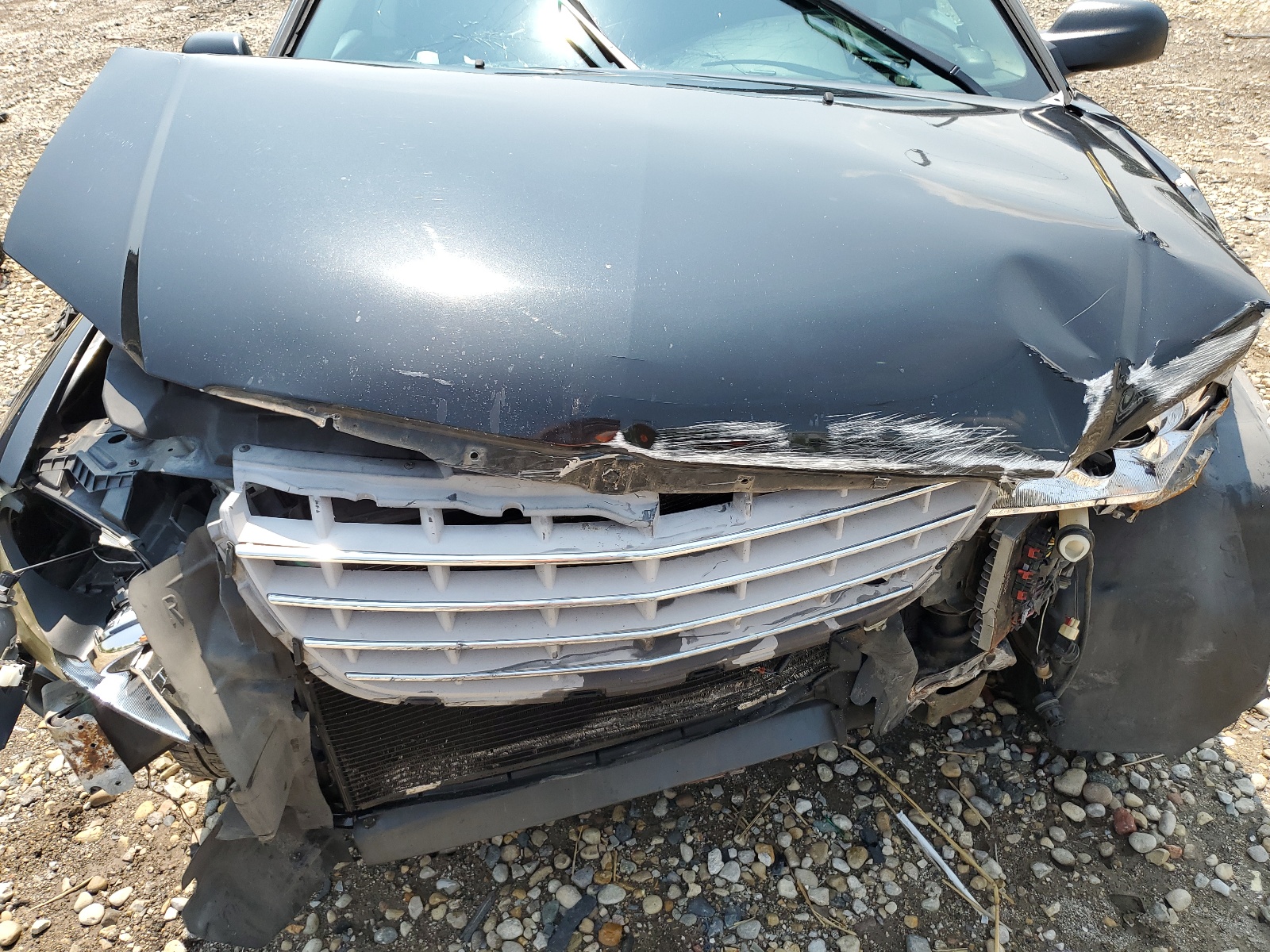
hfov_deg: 67.3
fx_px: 954
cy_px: 476
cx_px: 635
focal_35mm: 26
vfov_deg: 53.1
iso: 50
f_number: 1.5
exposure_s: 1/1250
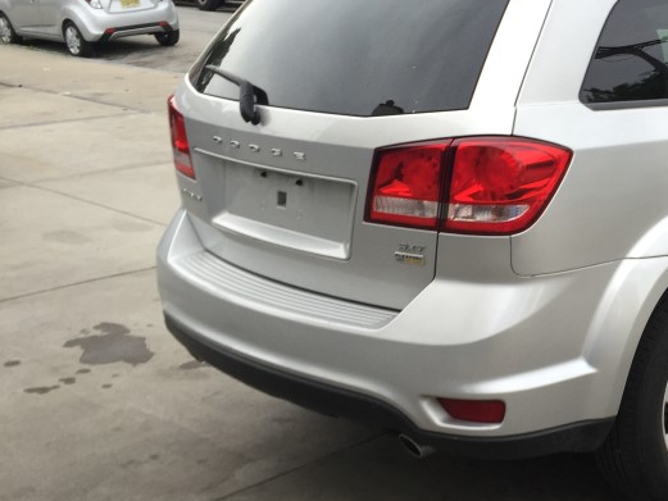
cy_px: 208
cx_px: 645
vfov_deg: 25.6
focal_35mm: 57
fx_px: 1100
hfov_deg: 31.6
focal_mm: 4.15
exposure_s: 1/120
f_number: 2.2
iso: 32
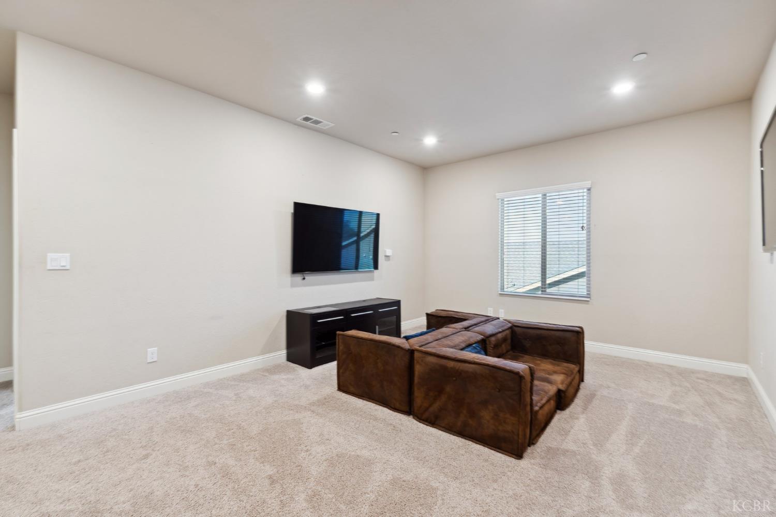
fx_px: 323
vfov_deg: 77.3
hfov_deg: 100.4
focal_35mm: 15
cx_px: 388
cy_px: 258
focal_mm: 10
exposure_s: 1/1.25
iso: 100
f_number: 8
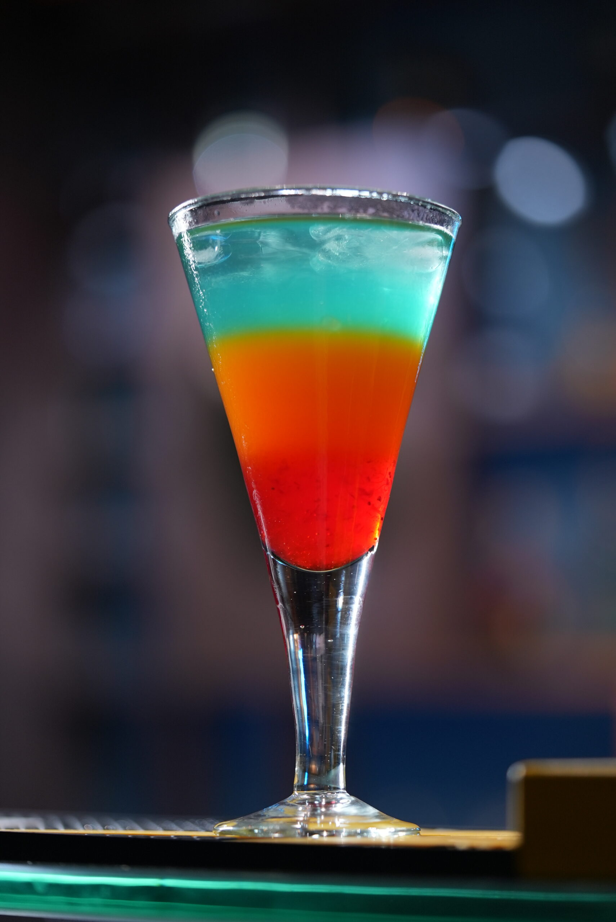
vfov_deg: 22.6
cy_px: 461
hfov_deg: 15.2
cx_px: 308
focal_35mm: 90
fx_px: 2307
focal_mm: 90
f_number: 2.8
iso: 640
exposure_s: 1/200
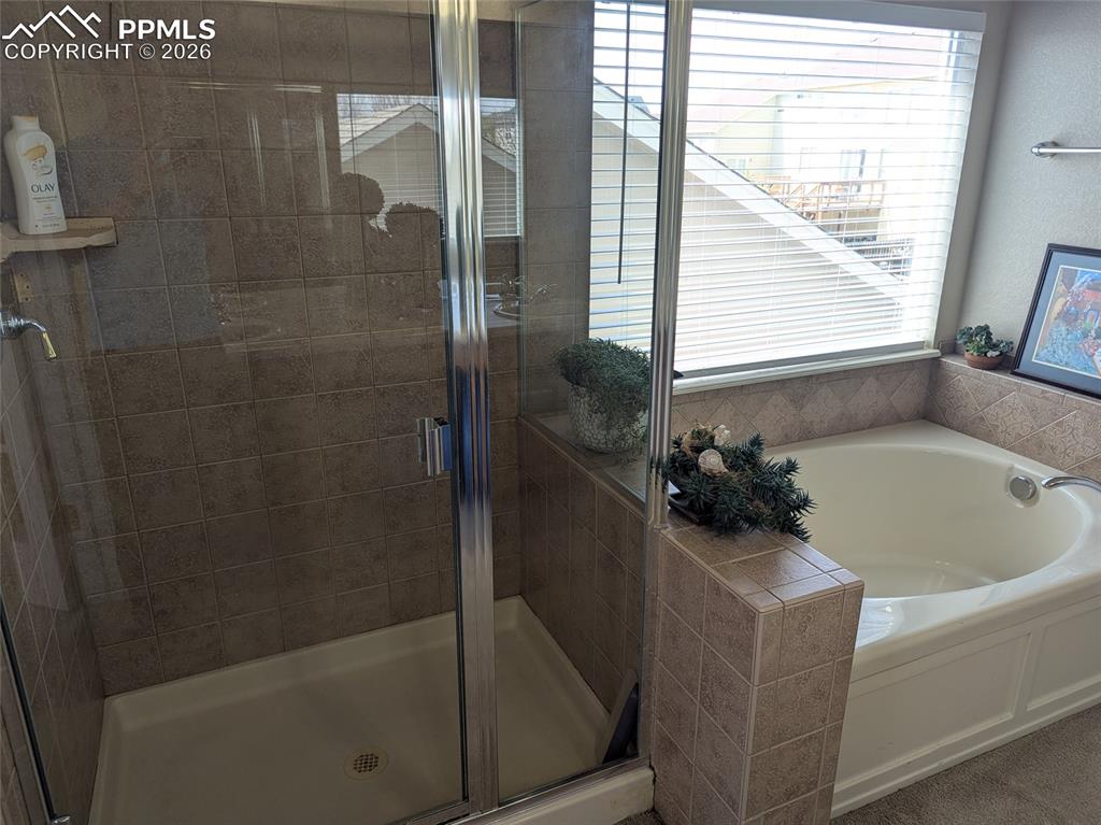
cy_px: 412
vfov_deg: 56.8
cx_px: 550
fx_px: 763
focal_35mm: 24
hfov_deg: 71.6
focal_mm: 6.81
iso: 36
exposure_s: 1/154
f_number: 1.85
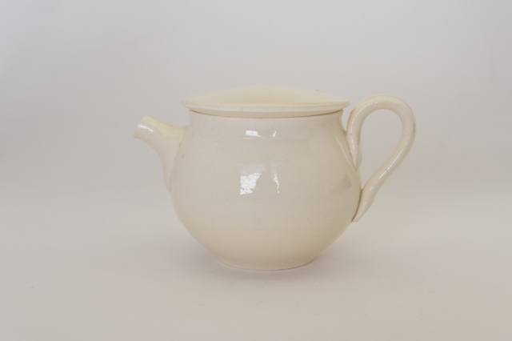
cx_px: 256
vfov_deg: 23.4
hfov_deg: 34.5
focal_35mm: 58
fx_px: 824
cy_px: 170
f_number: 5
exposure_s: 1/400
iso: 1600
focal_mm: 58
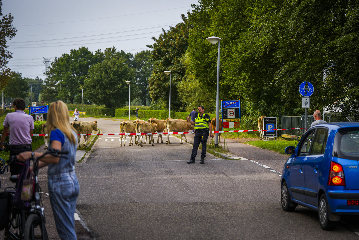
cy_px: 120
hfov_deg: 28.8
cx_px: 180
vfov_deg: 19.5
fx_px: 698
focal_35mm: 70
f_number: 2.8
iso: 100
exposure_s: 1/1250
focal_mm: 70
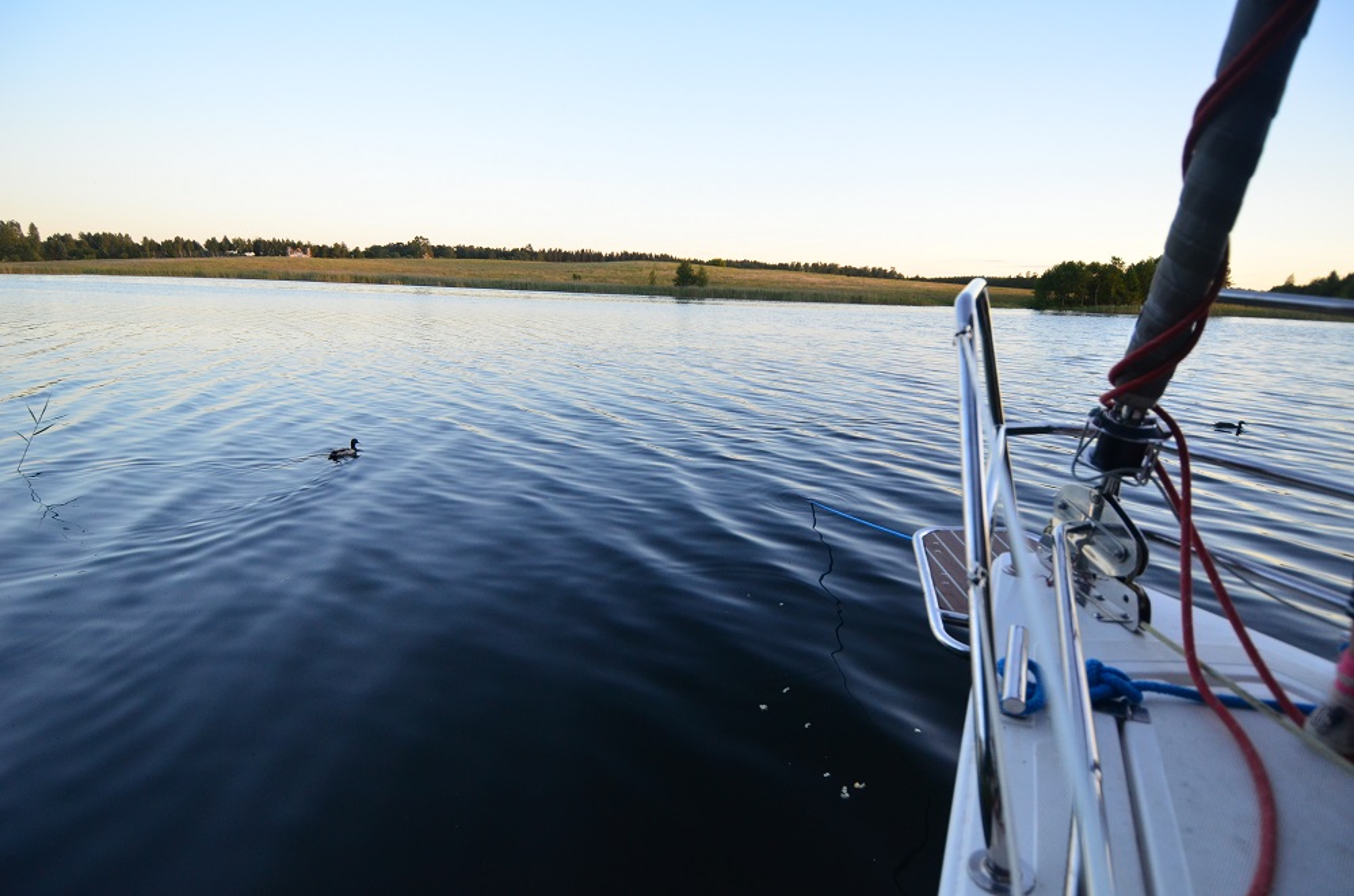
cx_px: 677
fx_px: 675
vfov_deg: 67.1
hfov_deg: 90.1
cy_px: 448
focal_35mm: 18
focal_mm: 12
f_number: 4
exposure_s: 1/400
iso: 640
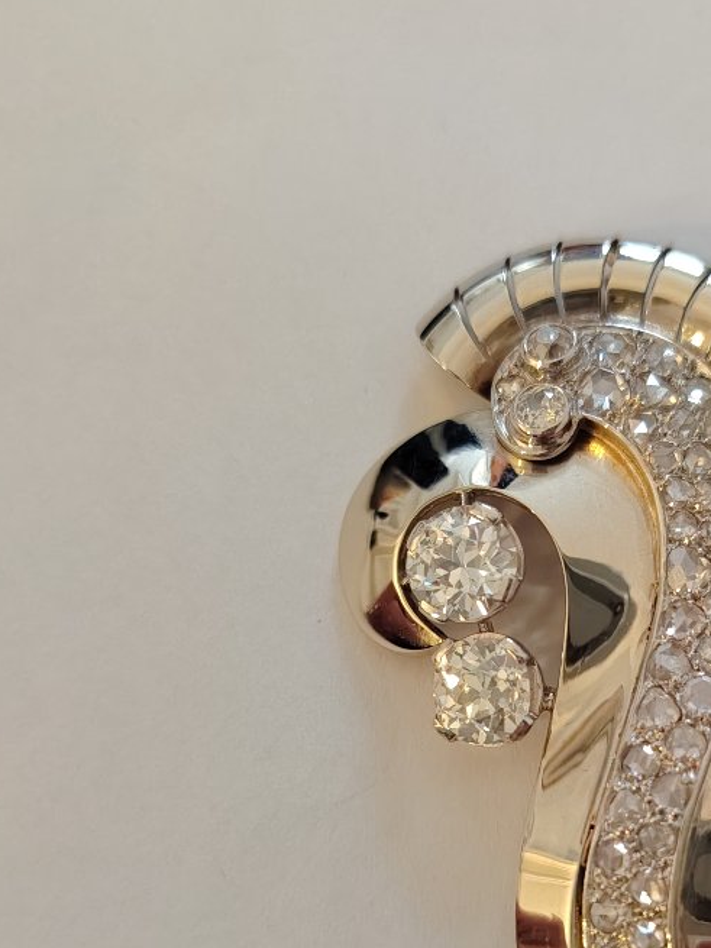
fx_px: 1205
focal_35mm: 44
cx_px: 517
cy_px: 647
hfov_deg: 32.4
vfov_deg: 42.3
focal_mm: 5.25
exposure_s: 1/333
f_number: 1.75
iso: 8512
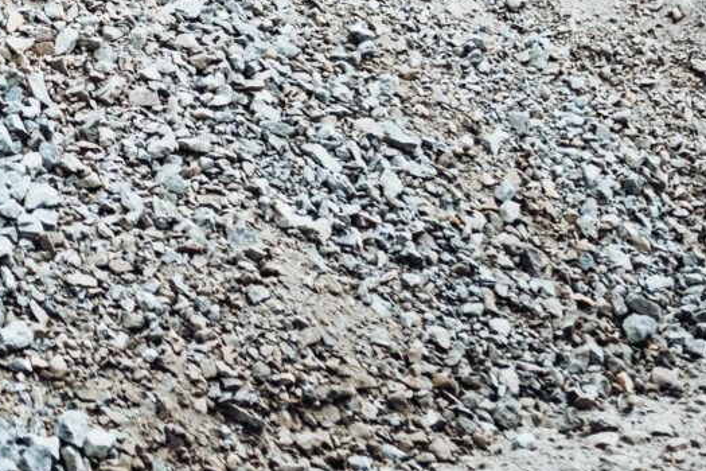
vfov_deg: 10.5
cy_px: -538
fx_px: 2294
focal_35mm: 117
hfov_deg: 16.1
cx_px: -343
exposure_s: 1/1000
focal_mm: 24
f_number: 1.8
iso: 80
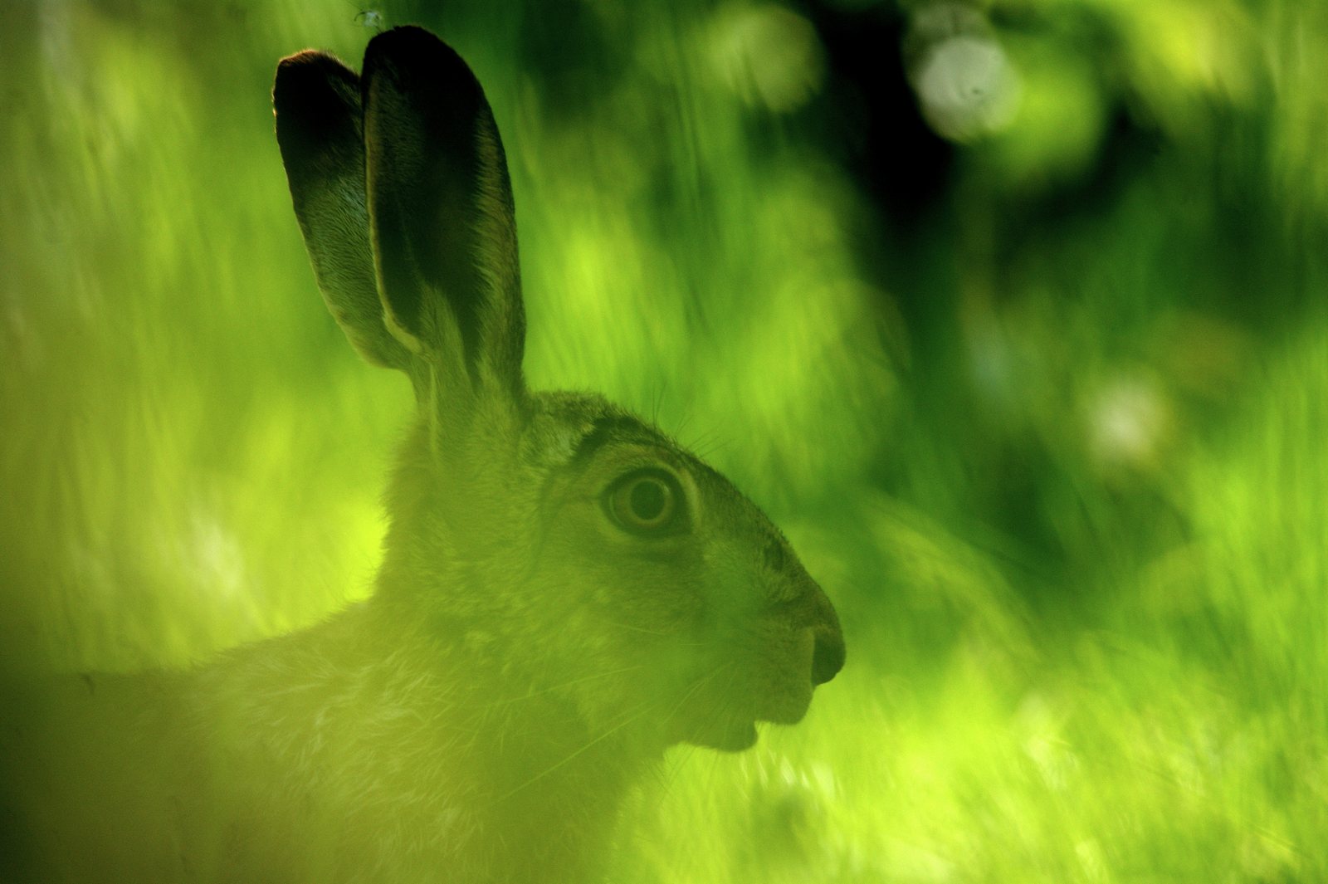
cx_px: 664
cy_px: 442
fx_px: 19909
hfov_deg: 3.8
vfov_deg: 2.5
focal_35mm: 540
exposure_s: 1/320
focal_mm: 360
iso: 200
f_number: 6.3
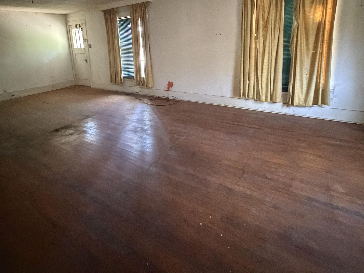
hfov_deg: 81.6
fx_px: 210
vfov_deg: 63.7
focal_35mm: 20
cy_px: 83
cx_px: 169
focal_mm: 2.22
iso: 1600
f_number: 2.2
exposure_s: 1/40
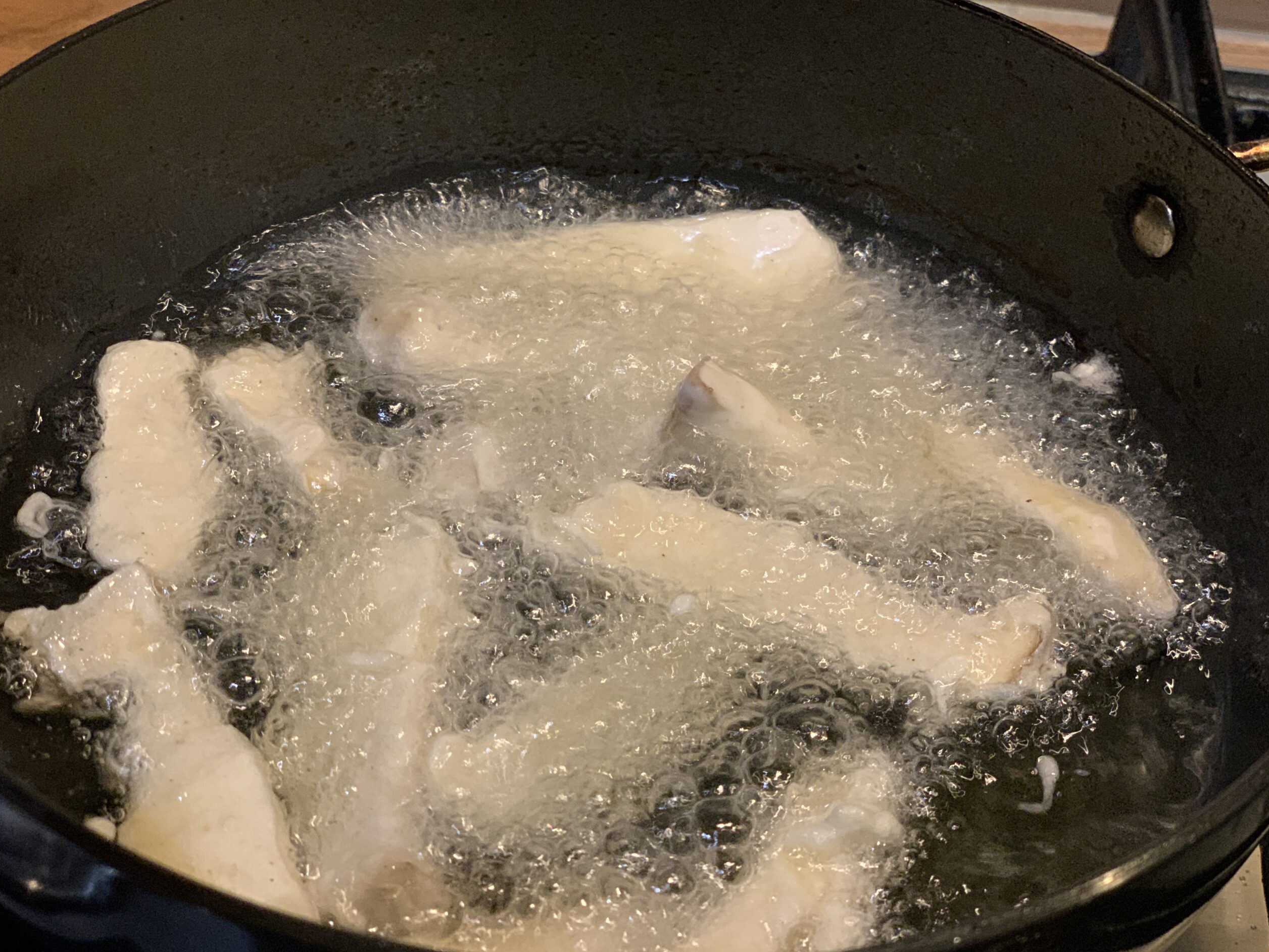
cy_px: 484
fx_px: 1943
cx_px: 634
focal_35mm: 53
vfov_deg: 27.5
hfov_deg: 36.2
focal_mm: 6
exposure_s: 1/50
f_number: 2.4
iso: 250
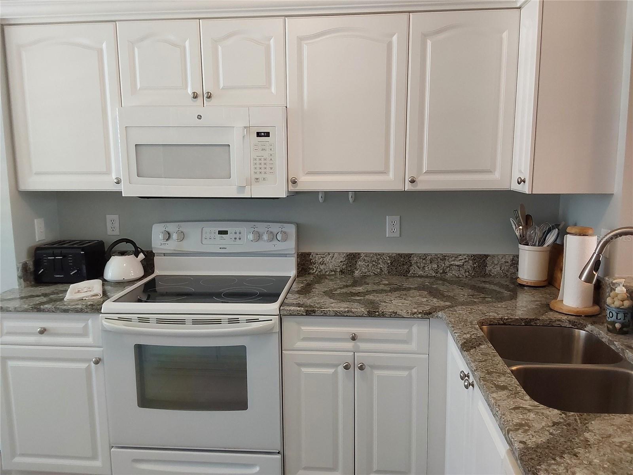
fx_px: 512
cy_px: 238
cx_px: 316
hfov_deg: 63.4
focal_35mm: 28
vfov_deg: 49.7
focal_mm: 2.91
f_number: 1.9
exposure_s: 1/60
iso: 80
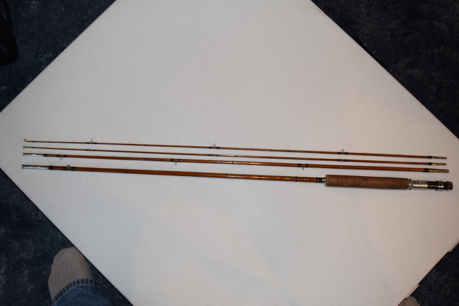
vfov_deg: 36.9
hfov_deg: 53.1
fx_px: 459
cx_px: 230
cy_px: 153
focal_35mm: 36
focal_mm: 24
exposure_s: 1/100
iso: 800
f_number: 5
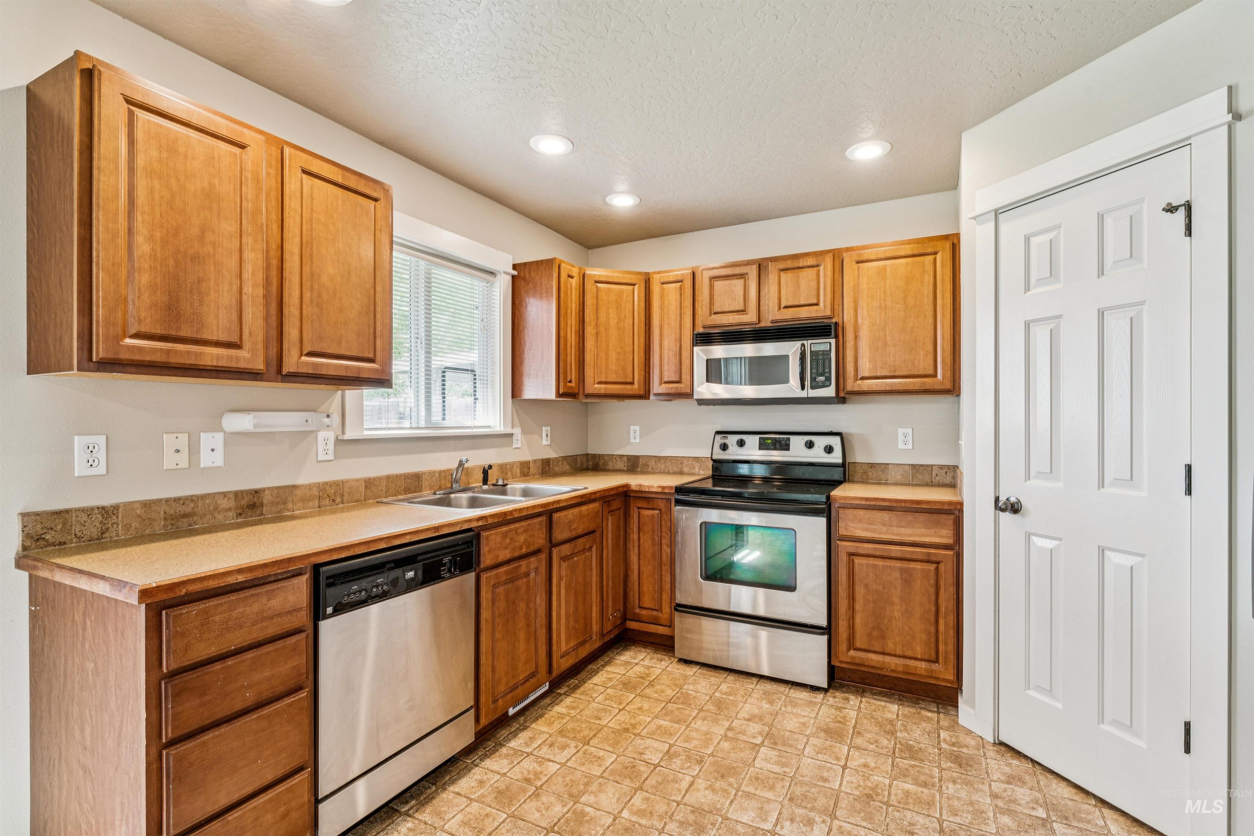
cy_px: 418
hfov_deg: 94.0
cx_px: 627
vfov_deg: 71.1
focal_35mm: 17
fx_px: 585
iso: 400
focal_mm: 16.8
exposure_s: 1/2.5
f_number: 13
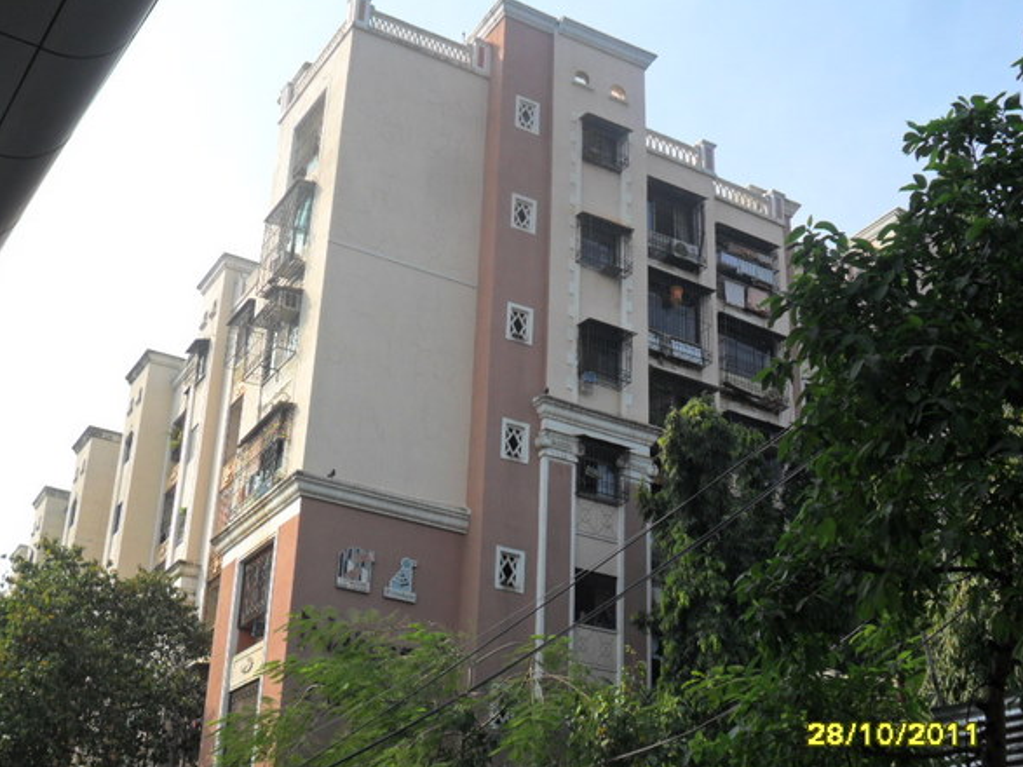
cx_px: 472
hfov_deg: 39.6
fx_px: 1418
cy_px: 396
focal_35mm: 48
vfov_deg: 30.3
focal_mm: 7.8
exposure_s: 1/350
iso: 100
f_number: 4.5
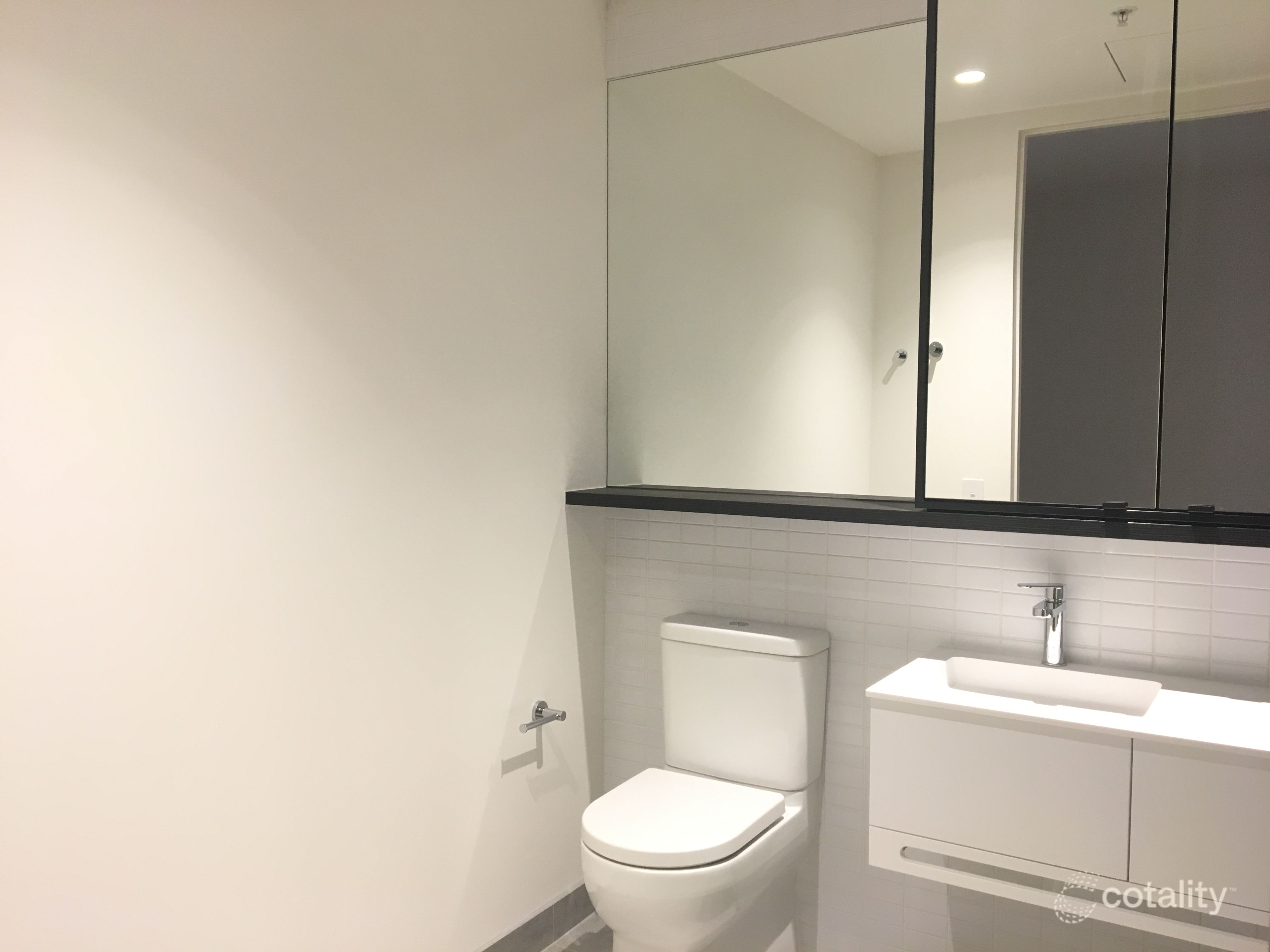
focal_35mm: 29
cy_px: 476
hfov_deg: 61.7
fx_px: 1064
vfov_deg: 48.2
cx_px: 635
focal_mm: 4.15
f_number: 2.2
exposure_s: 1/33
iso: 100
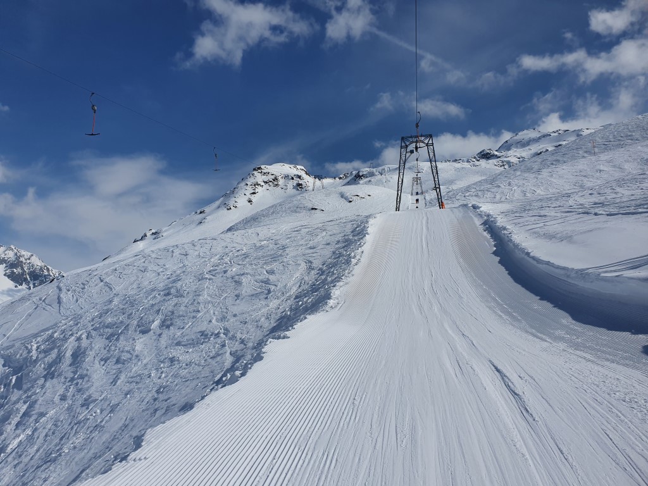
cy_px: 243
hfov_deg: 67.3
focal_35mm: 26
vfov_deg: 53.1
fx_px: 487
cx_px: 324
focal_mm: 4.32
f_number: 2.4
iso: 50
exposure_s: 1/8736
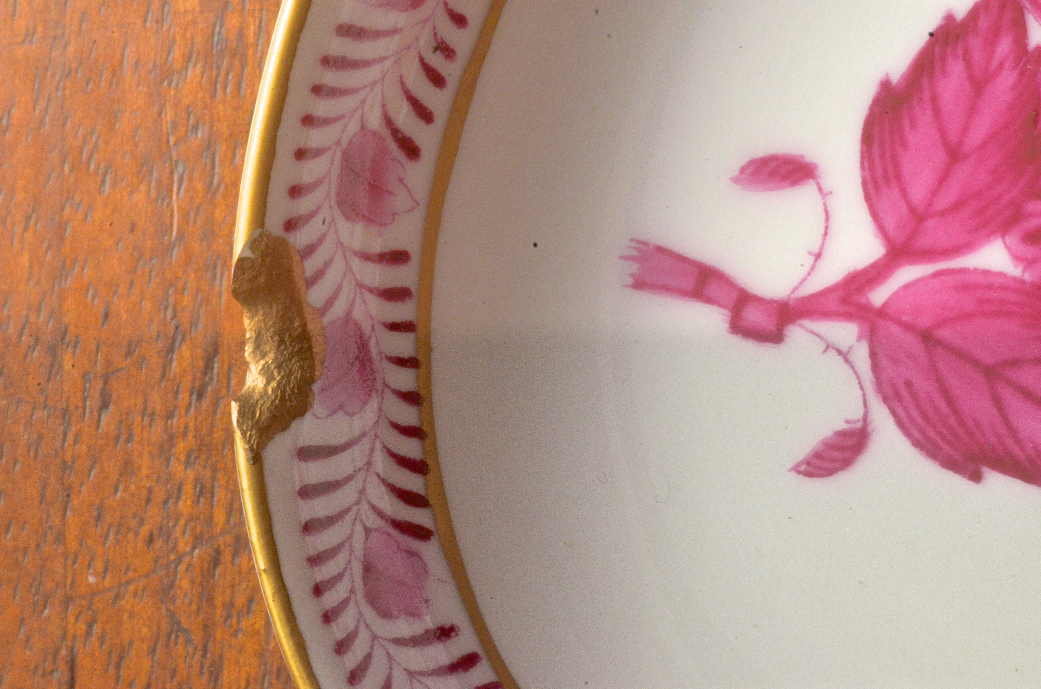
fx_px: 2381
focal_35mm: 82
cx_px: 520
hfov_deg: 24.7
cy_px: 344
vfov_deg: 16.5
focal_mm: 55
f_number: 32
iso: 800
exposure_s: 1/125
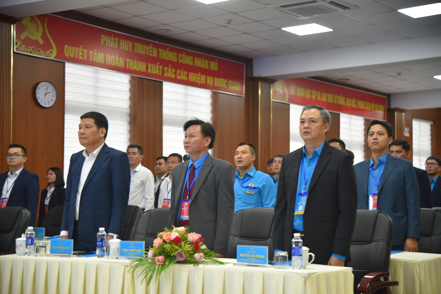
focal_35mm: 65
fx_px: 797
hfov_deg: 30.9
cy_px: 147
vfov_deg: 20.9
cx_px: 220
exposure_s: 1/40
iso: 400
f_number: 4
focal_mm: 65
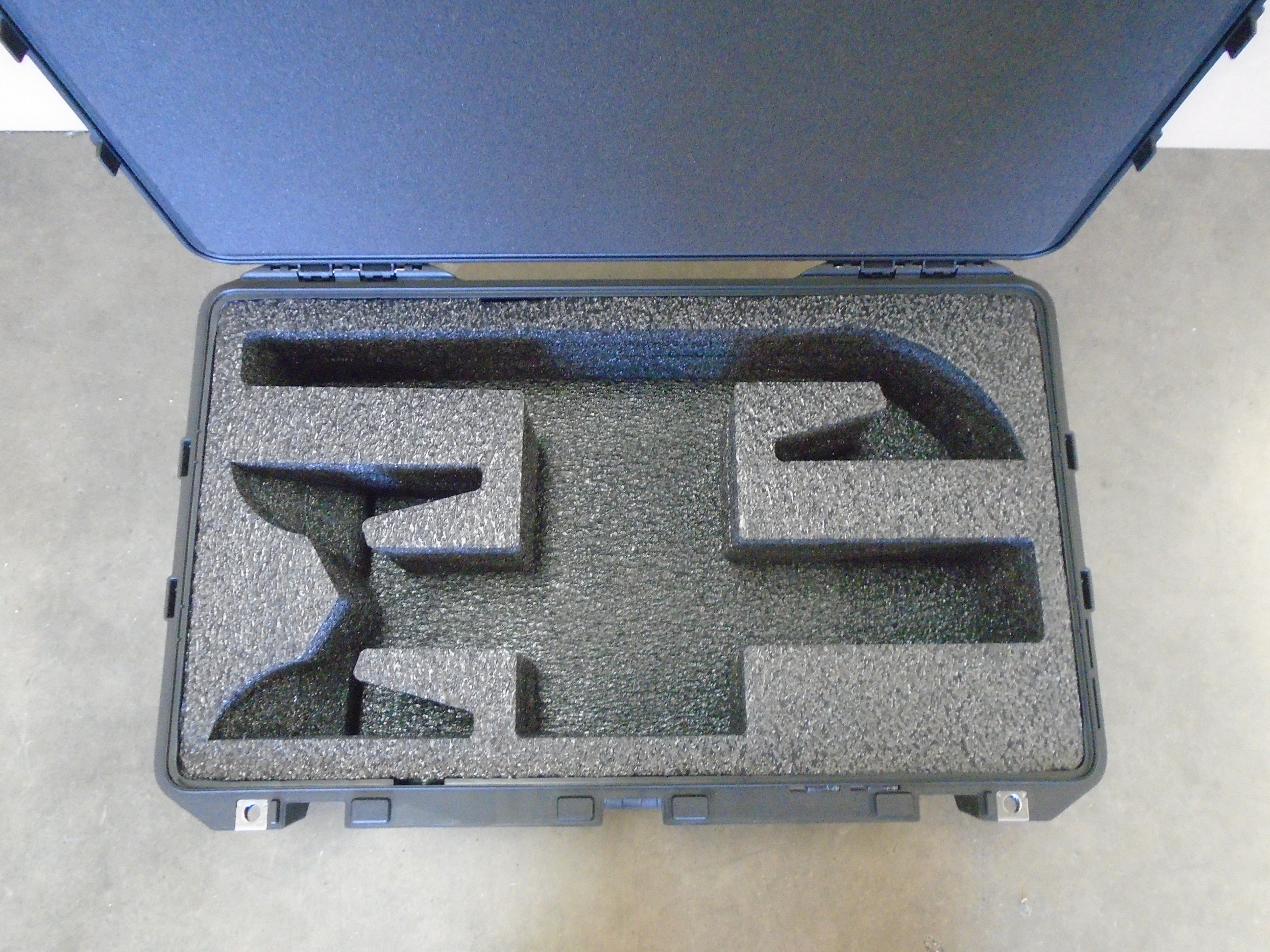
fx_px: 954
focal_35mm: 26
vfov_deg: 53.1
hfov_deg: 67.3
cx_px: 635
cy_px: 476
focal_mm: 4.6
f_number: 3.2
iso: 800
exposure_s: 1/25
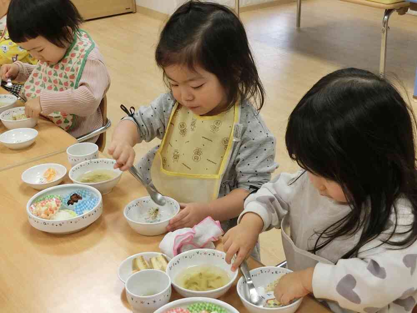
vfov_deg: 28.0
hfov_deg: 36.8
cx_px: 208
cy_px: 156
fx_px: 626
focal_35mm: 52
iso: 400
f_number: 4.7
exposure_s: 1/125
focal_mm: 9.3
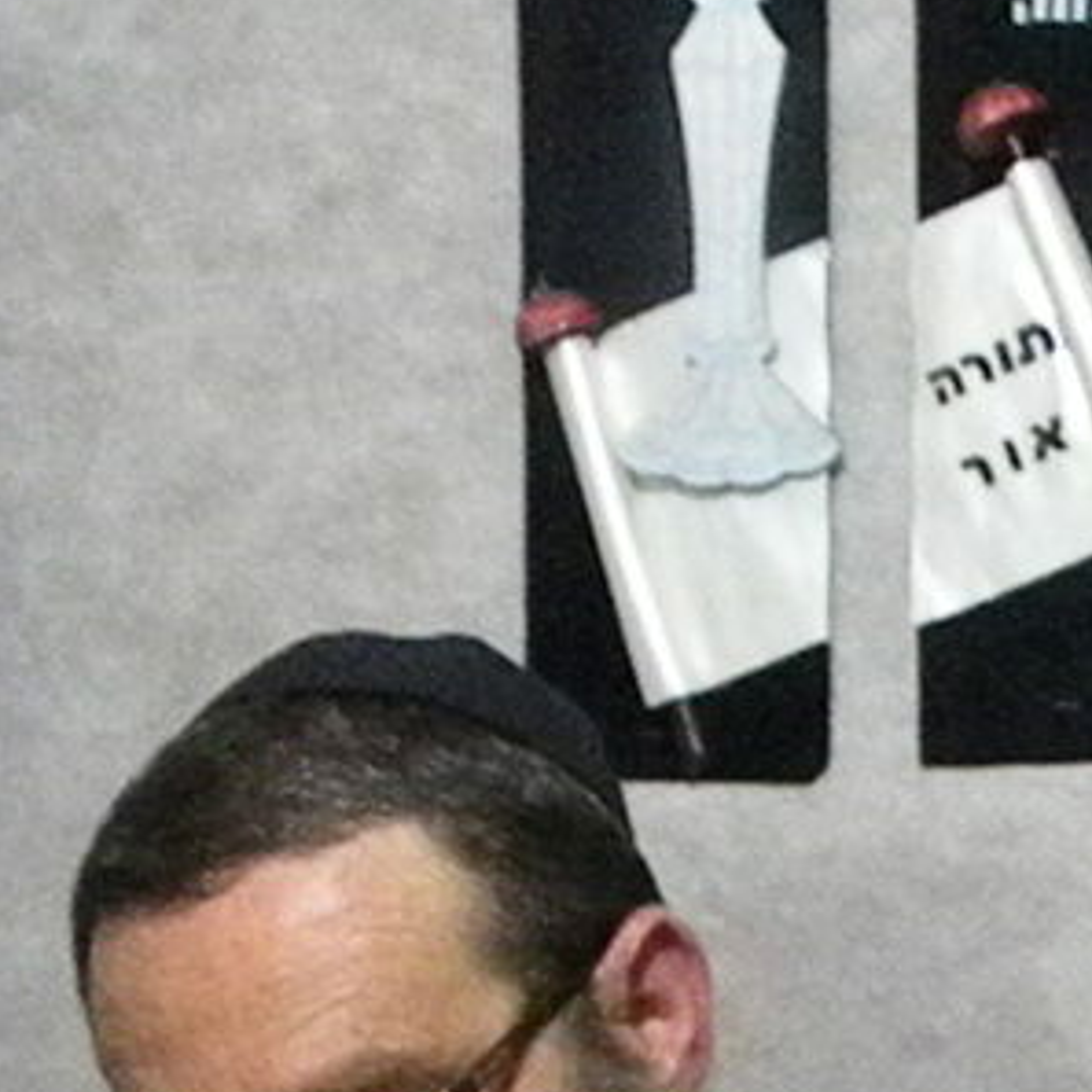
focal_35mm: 125
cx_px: 1254
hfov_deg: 13.6
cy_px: 1029
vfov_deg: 13.8
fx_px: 4461
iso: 3200
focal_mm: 7.3
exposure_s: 1/59.2
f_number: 3.8
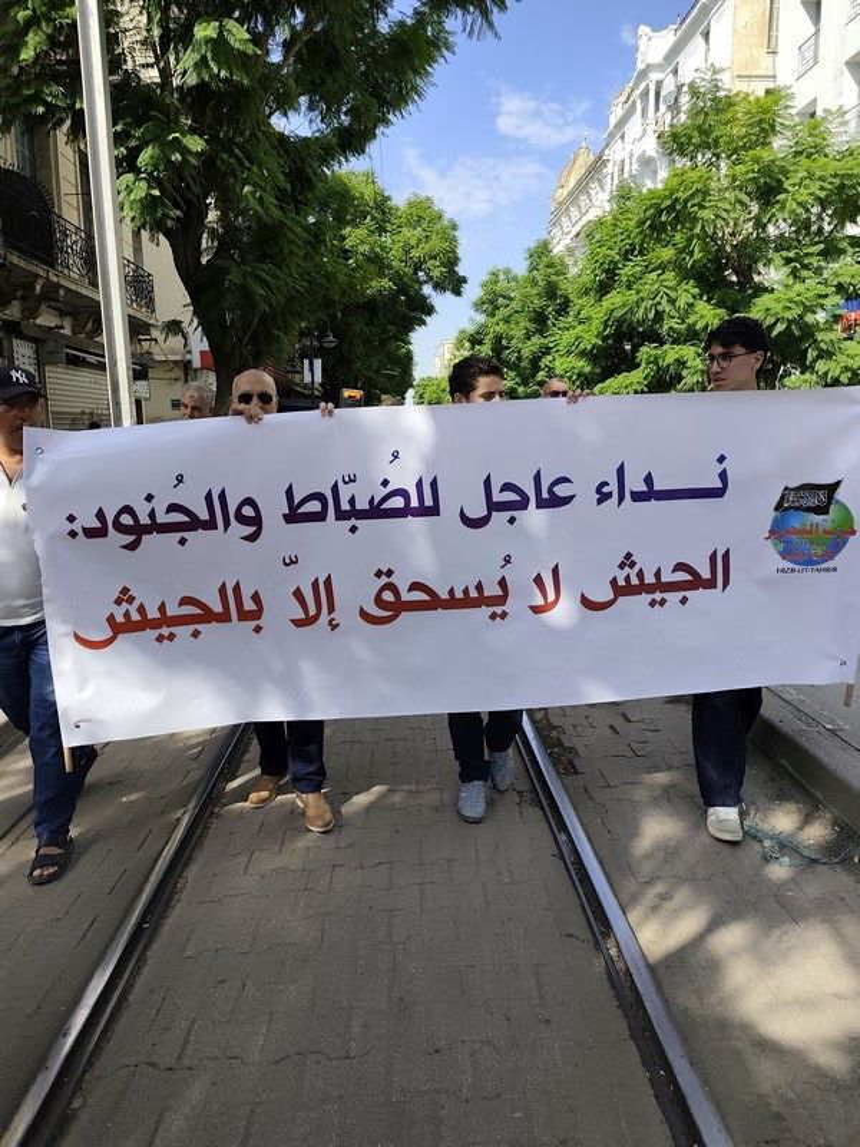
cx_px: 430
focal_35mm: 23
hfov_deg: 58.9
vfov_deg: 73.9
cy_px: 574
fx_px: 762
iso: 100
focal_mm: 6.19
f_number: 1.65
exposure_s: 1/1318
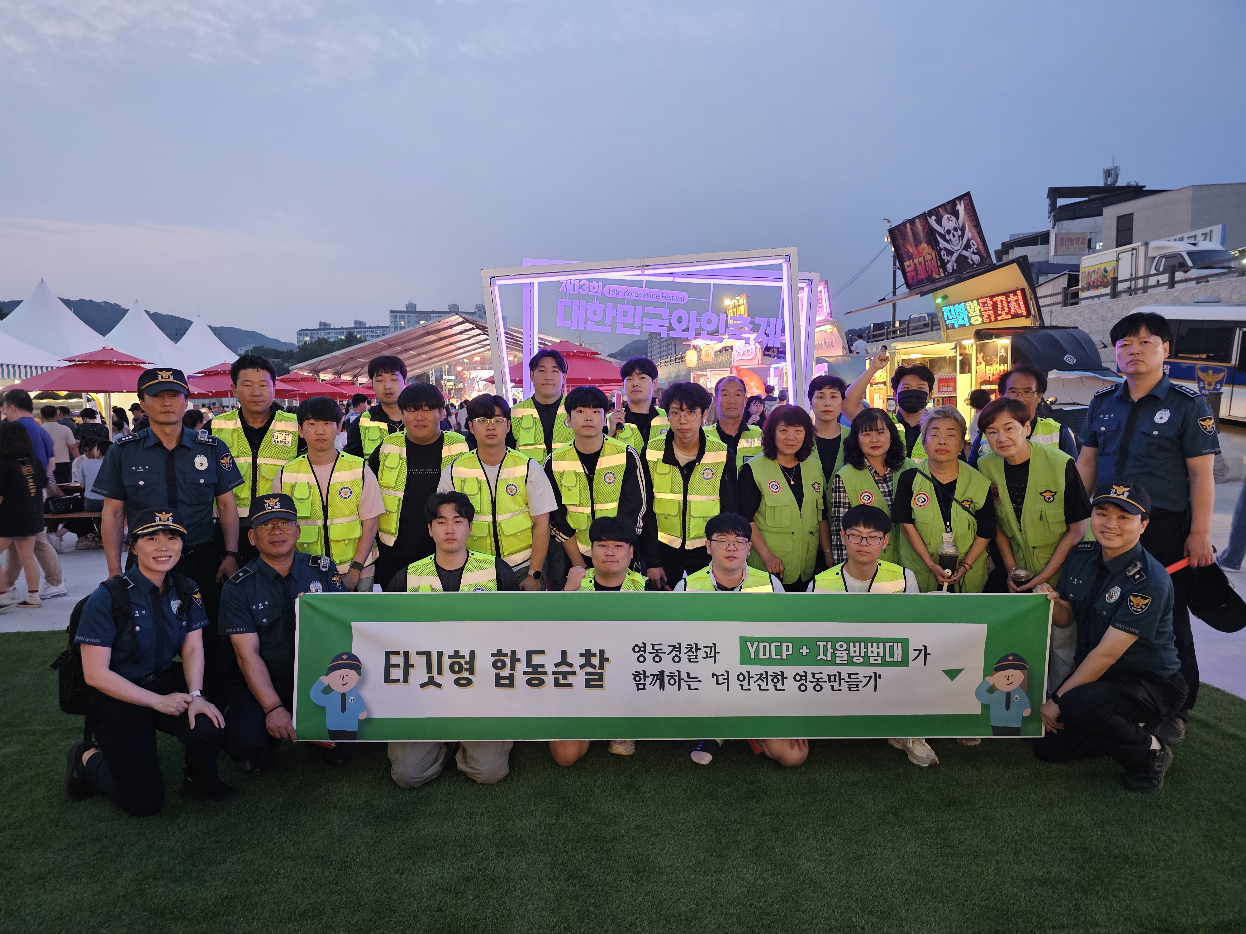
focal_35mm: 23
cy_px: 467
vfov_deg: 58.9
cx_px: 623
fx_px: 828
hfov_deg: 73.9
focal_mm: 6.3
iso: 500
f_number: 1.7
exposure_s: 1/40
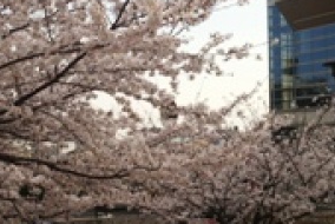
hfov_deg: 30.3
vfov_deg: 21.3
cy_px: 91
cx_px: 45
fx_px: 596
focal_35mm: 64
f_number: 2.4
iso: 50
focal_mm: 4.28
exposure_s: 1/1126
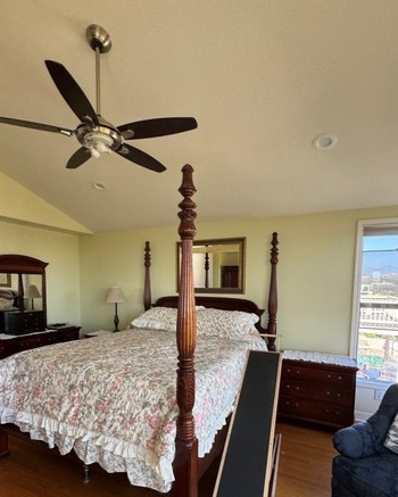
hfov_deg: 68.1
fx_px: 294
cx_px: 186
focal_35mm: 20
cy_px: 309
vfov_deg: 78.9
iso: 125
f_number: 2.2
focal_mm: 2.22
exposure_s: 1/99
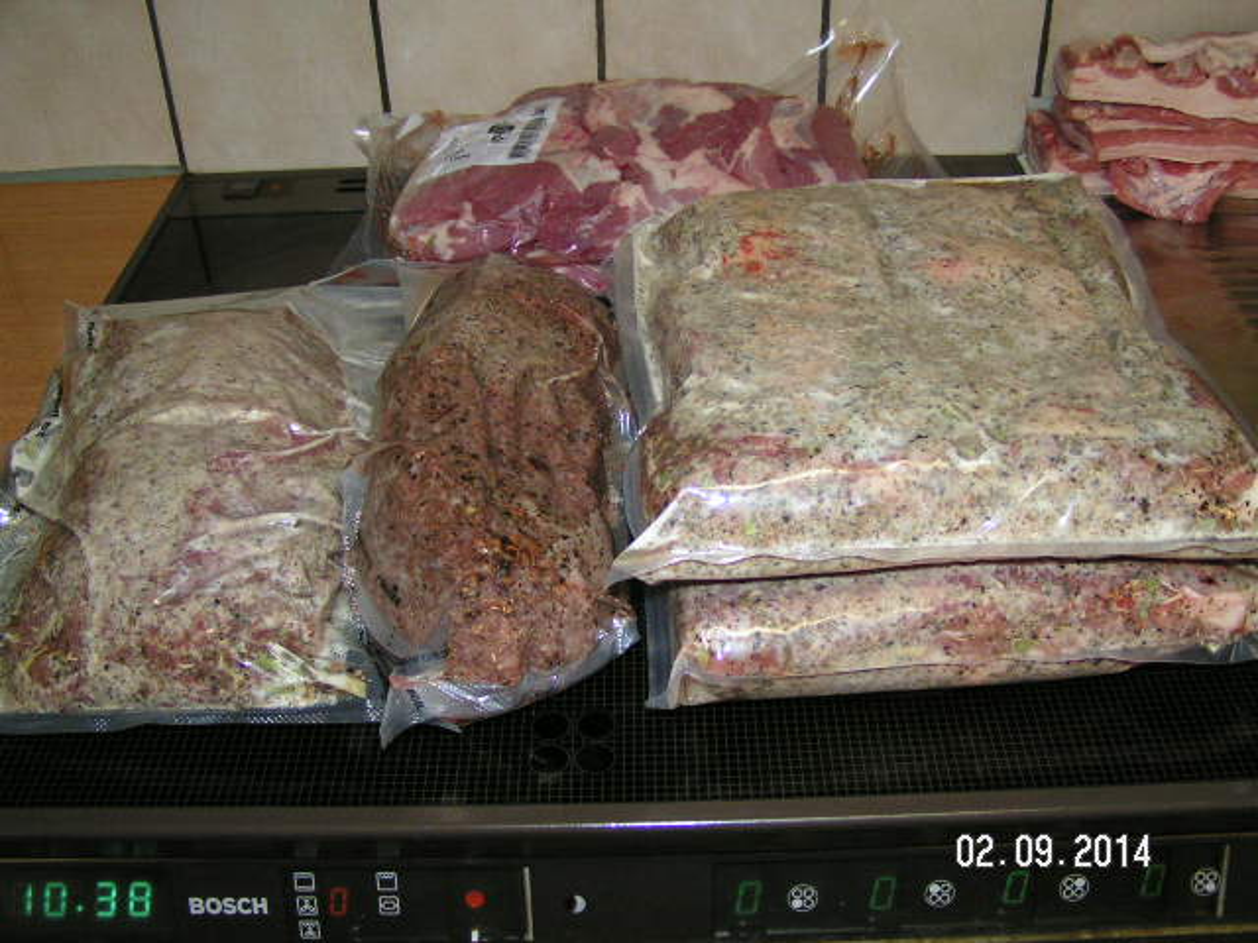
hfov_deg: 49.0
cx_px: 629
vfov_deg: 37.7
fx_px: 1381
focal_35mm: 38
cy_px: 472
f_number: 2.8
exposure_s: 1/40
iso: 200
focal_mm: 5.8
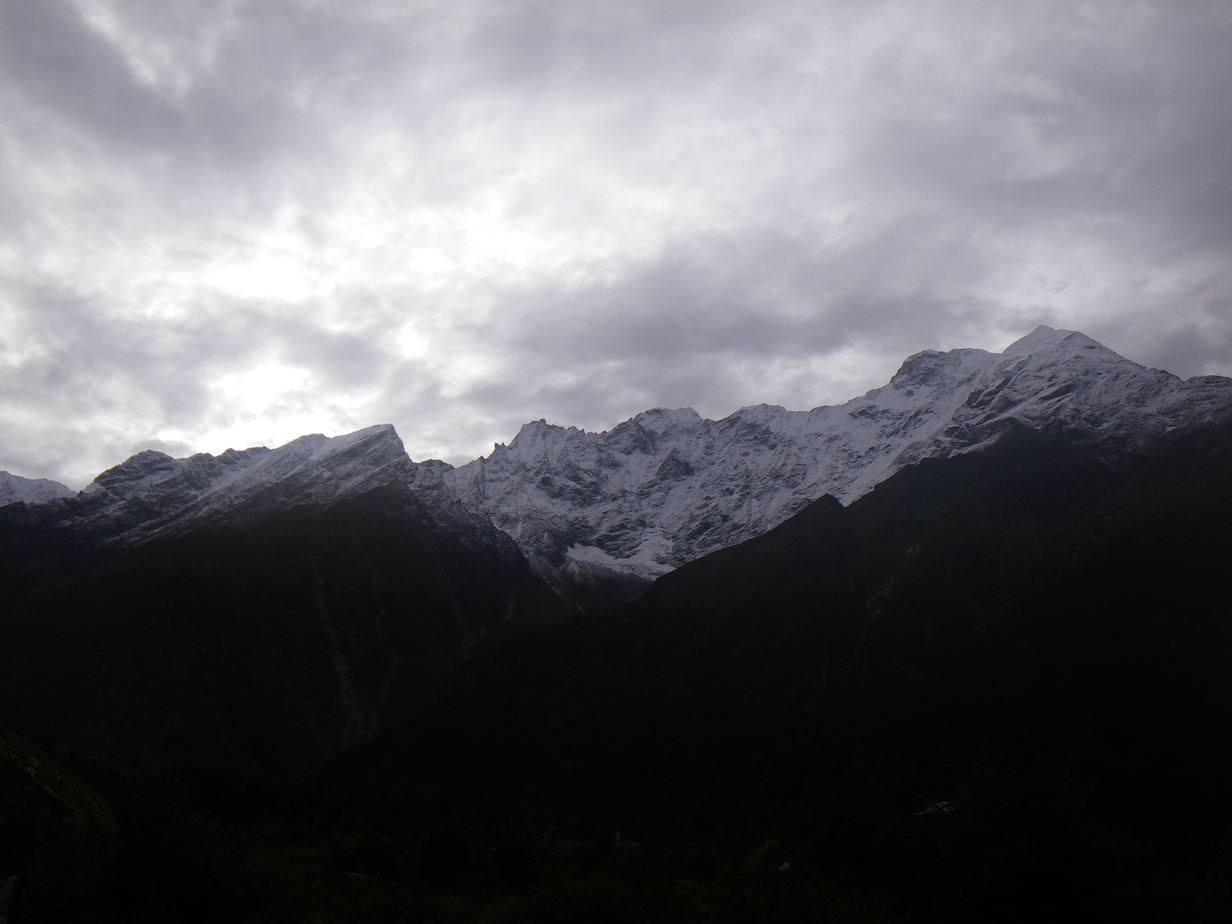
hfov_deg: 54.0
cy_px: 462
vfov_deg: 41.8
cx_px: 616
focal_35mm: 34
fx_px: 1210
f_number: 4.6
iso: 50
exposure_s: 1/500
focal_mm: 6.1
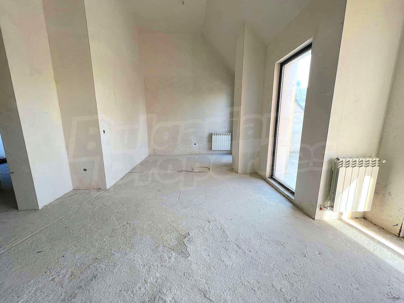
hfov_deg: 106.2
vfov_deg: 89.9
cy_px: 152
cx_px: 202
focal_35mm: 13
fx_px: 152
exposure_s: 1/99
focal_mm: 1.57
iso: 32
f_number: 1.8
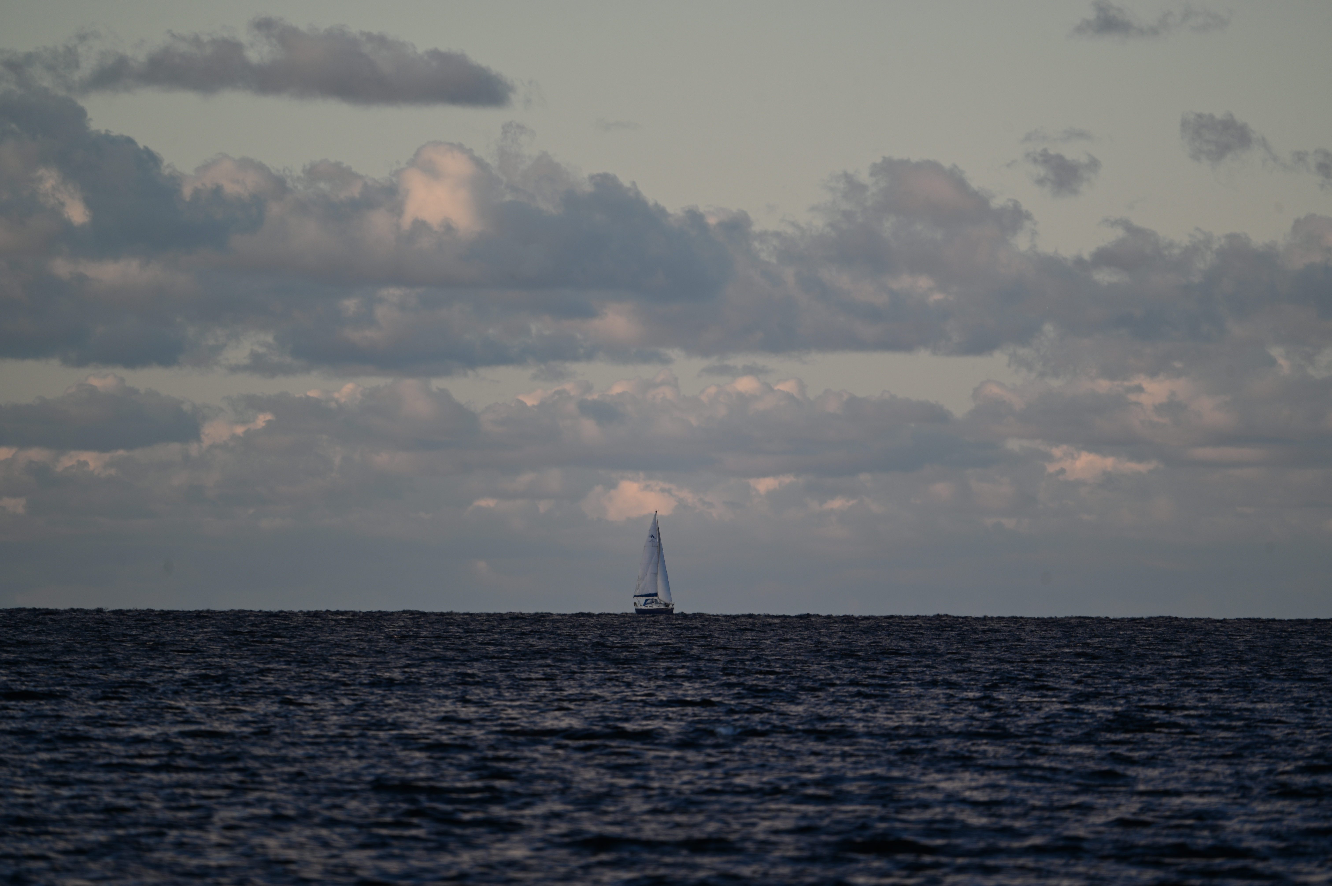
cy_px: 443
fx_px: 18487
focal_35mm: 500
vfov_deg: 2.7
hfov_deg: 4.1
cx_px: 666
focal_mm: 500
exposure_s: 1/200
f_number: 6.7
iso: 100
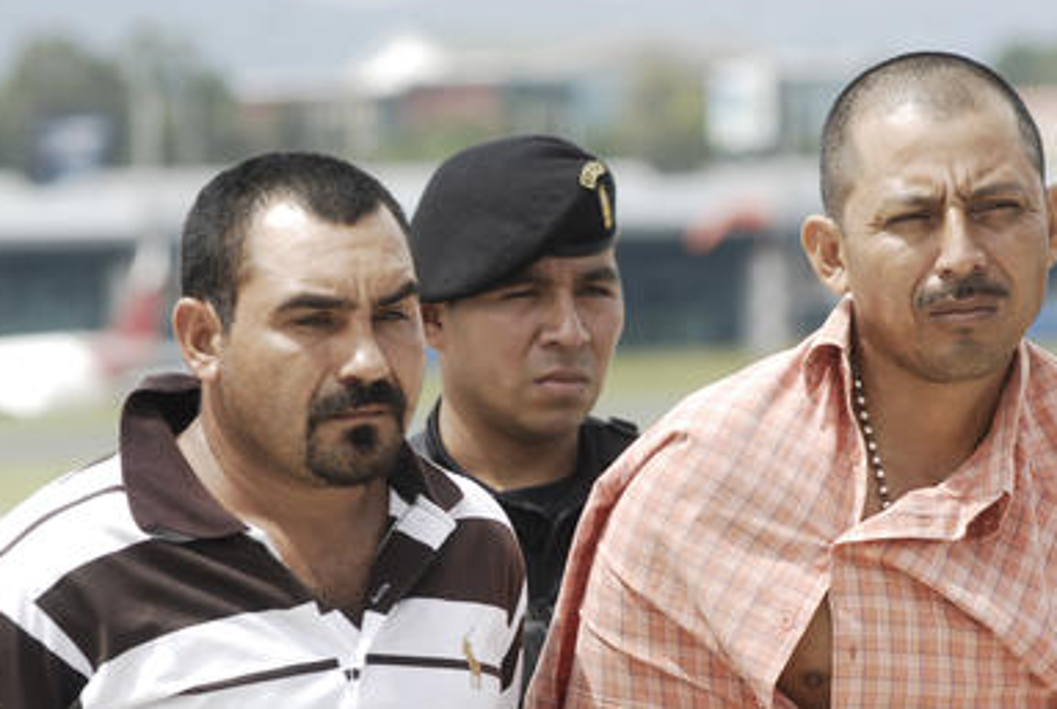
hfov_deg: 6.8
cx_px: 560
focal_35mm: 304
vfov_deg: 4.5
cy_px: 454
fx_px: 8933
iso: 100
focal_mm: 155
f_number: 7.1
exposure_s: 1/200
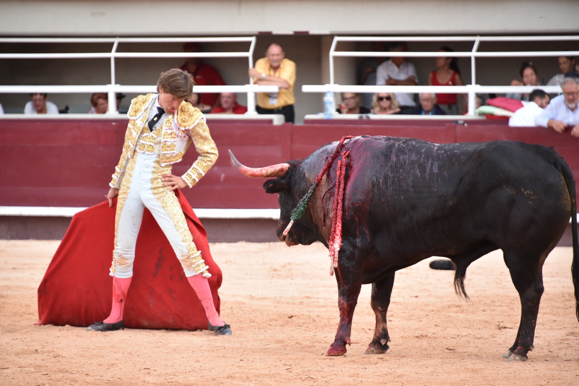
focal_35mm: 250
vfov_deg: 5.5
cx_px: 290
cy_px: 193
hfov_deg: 8.2
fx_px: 4021
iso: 2000
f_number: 5.6
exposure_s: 1/500
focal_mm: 250
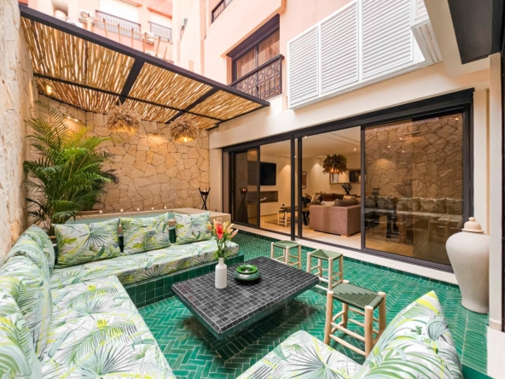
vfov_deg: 89.9
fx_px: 190
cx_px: 252
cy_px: 190
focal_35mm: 13
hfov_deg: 106.2
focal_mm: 2.2
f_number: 2.2
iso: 50
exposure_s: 1/110
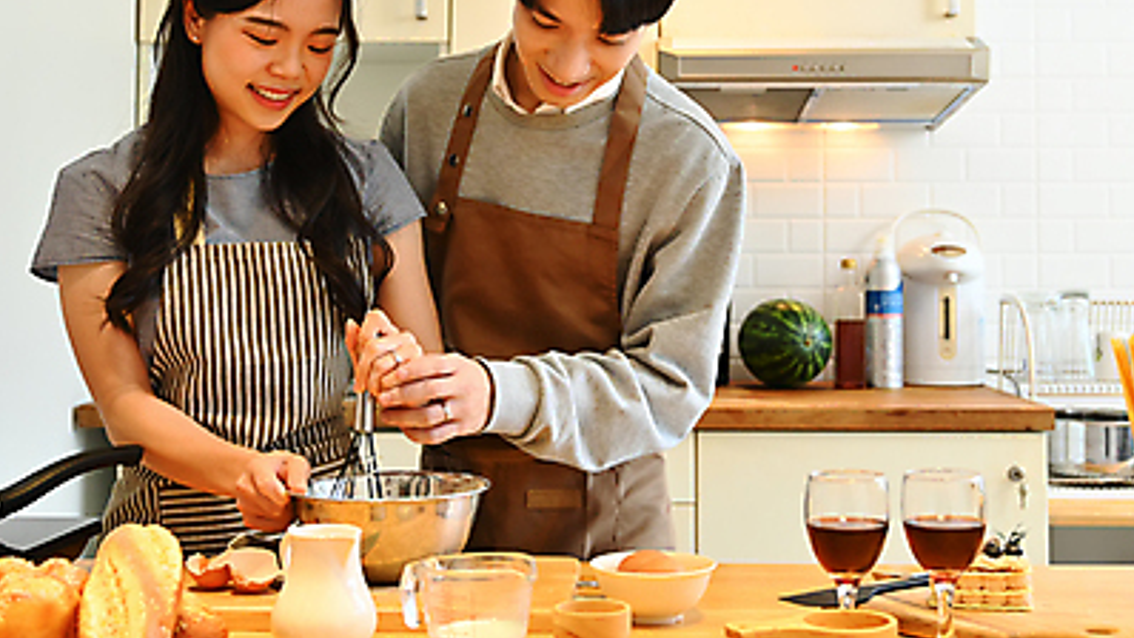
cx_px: 610
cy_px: 191
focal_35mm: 50
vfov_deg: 23.9
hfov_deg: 41.5
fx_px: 1497
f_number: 4
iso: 500
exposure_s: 1/125
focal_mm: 31.5
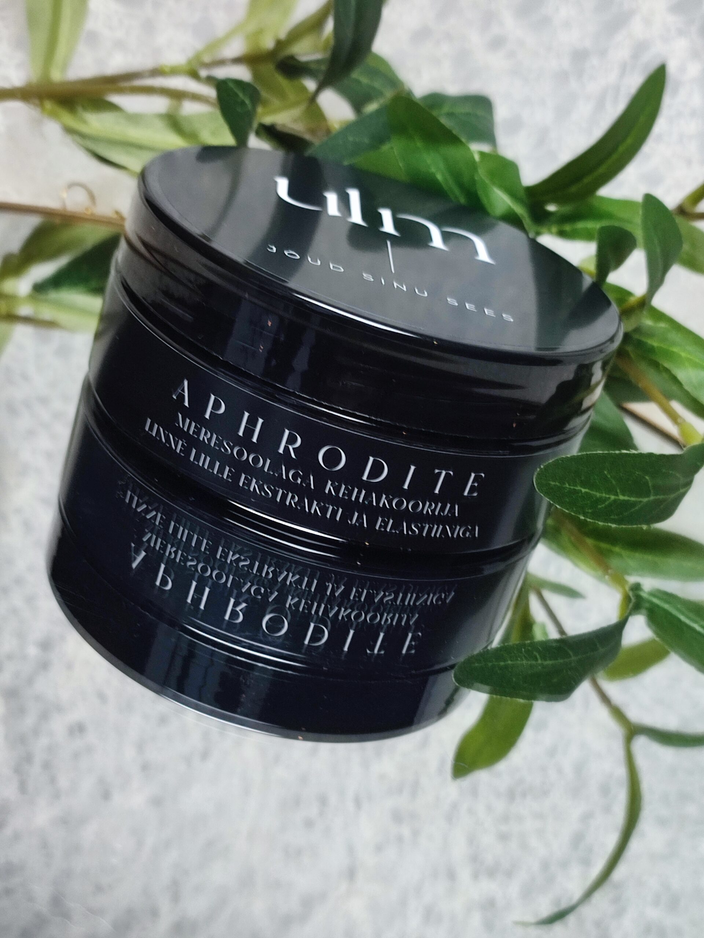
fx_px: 678
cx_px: 352
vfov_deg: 69.4
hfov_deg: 54.9
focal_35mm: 25
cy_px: 469
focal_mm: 6.04
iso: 145
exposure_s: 1/33
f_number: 1.9
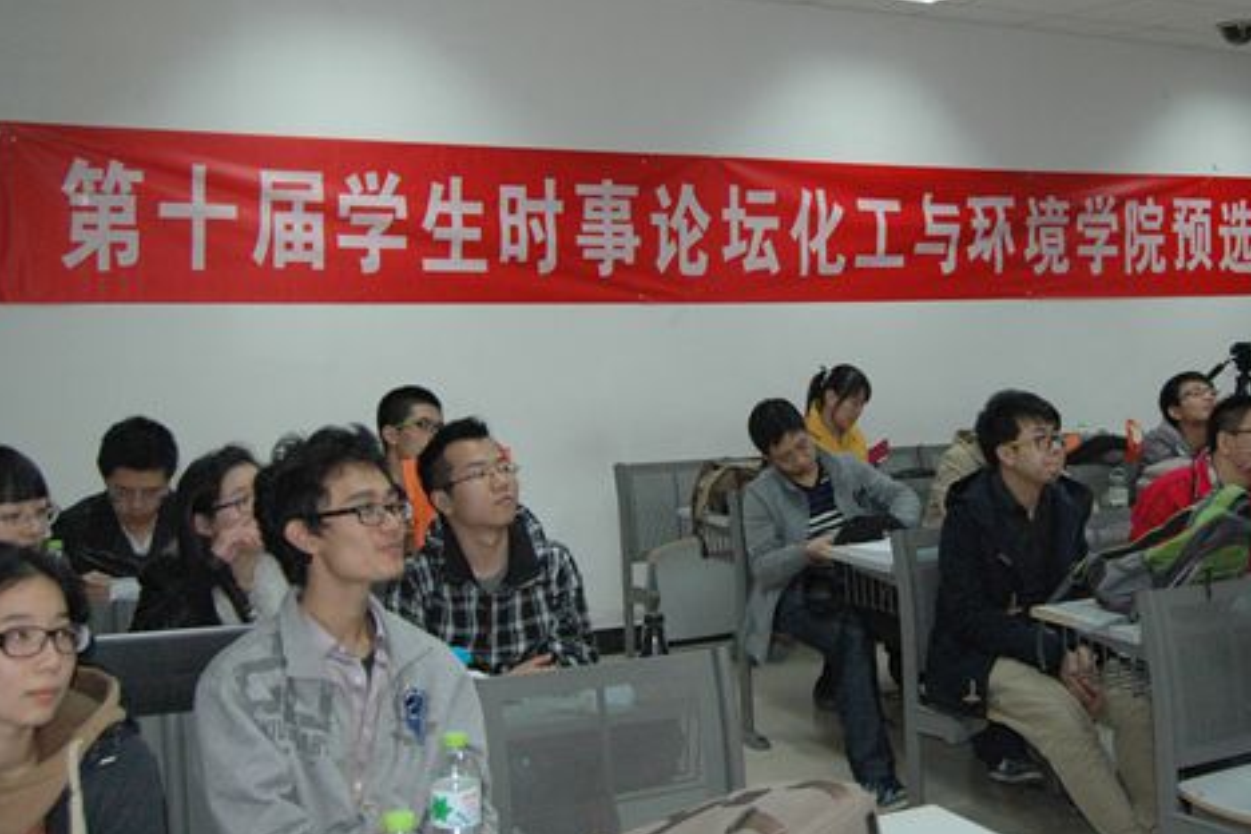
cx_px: 789
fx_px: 1425
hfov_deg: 46.9
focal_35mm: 41
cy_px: 305
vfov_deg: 32.5
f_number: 4.5
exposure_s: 1/100
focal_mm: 20
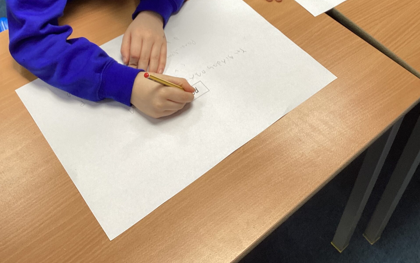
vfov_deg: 27.6
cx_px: 210
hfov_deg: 45.3
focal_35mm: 44
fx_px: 504
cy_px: 1
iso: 64
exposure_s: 1/50
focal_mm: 3.3
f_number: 2.4
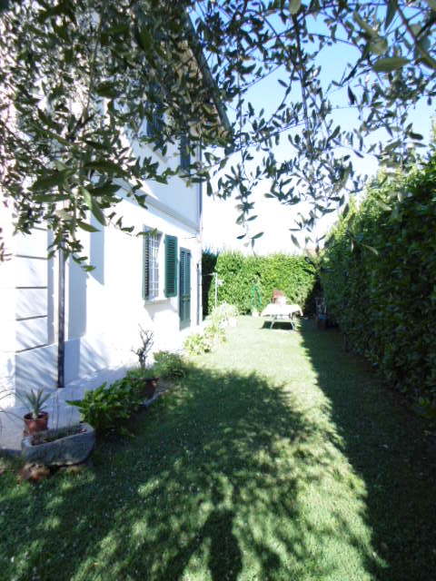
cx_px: 218
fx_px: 369
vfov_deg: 76.4
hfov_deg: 61.1
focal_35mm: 22
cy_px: 290
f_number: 3
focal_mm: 4
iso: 100
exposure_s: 1/500
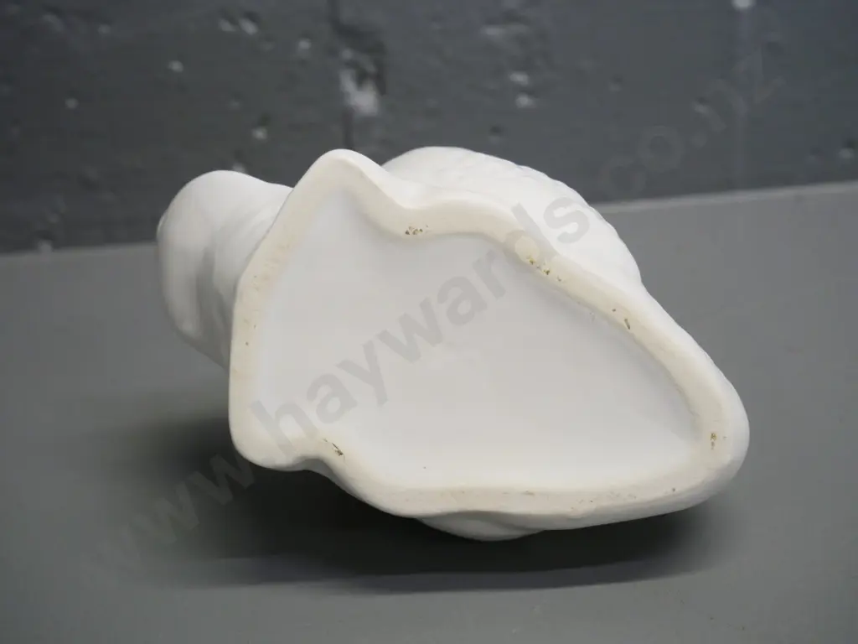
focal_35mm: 50
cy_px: 322
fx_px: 1239
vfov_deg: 29.1
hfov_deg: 38.2
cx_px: 429
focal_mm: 25
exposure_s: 1/160
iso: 1600
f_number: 4.5
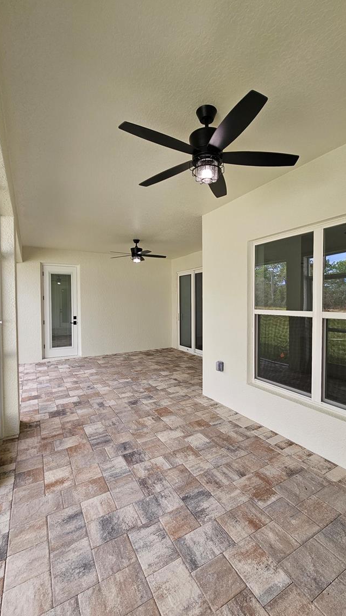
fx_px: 245
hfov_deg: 70.2
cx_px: 195
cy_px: 307
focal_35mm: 15
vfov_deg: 103.0
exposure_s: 1/246
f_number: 2.2
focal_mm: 2.2
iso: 64
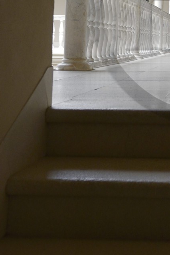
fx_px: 567
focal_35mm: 80
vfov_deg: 24.3
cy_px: 2
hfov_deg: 16.3
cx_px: 210
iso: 1600
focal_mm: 32
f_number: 5
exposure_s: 1/400
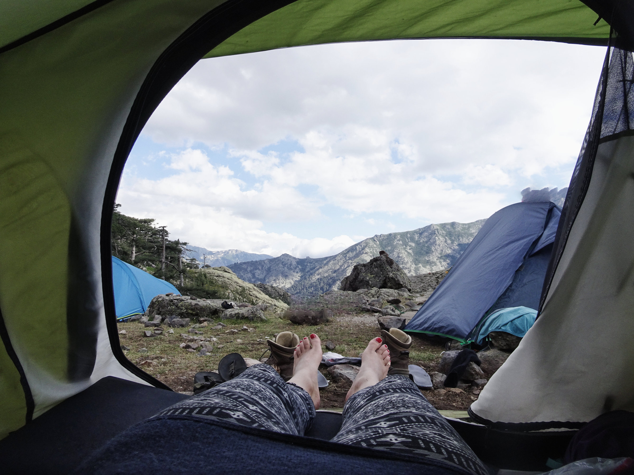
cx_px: 317
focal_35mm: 24
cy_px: 238
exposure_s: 1/800
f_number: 3.5
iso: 80
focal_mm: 4.1
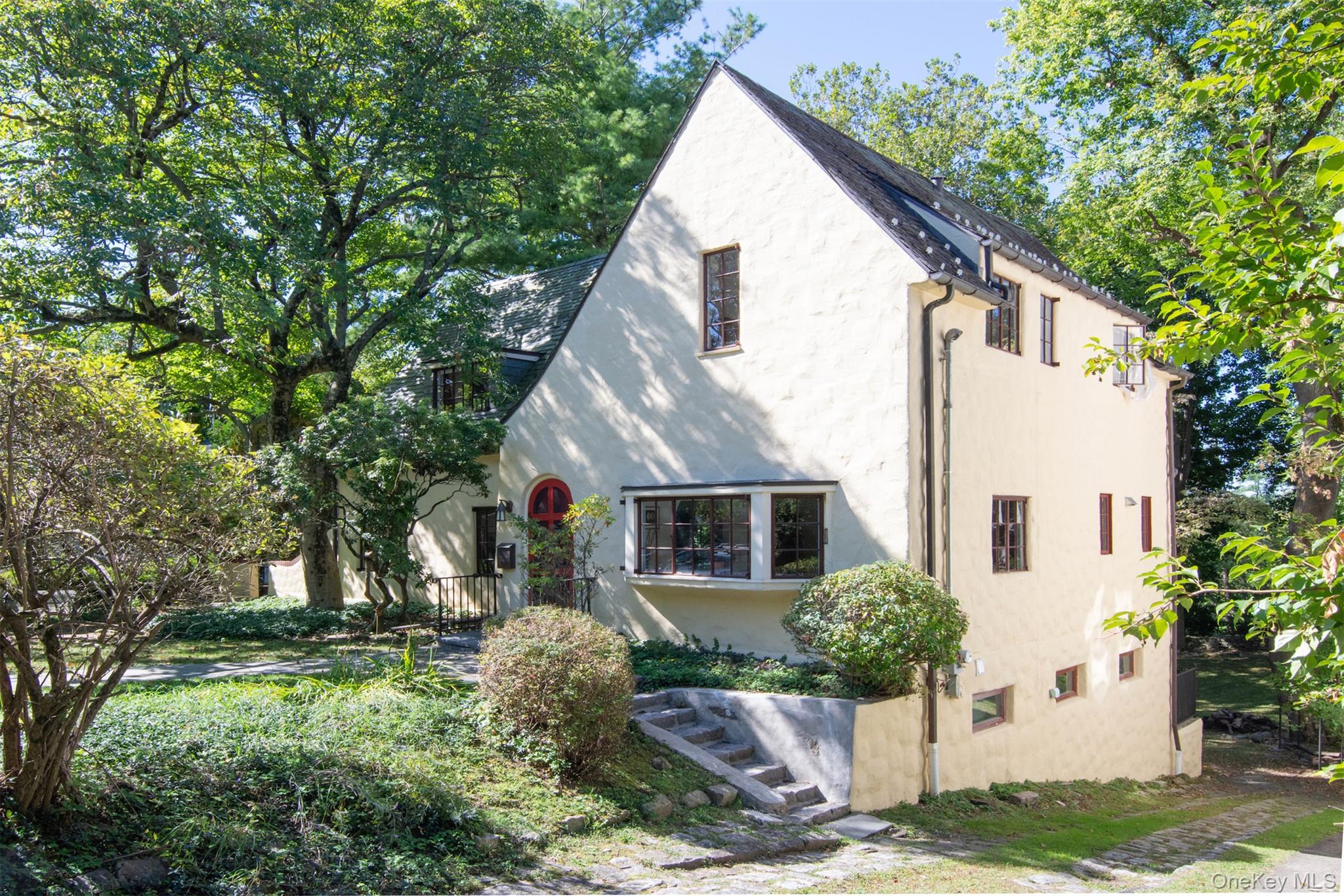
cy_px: 448
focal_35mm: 22
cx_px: 672
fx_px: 840
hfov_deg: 77.3
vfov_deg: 56.1
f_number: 13
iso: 640
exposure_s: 1/160
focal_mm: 15
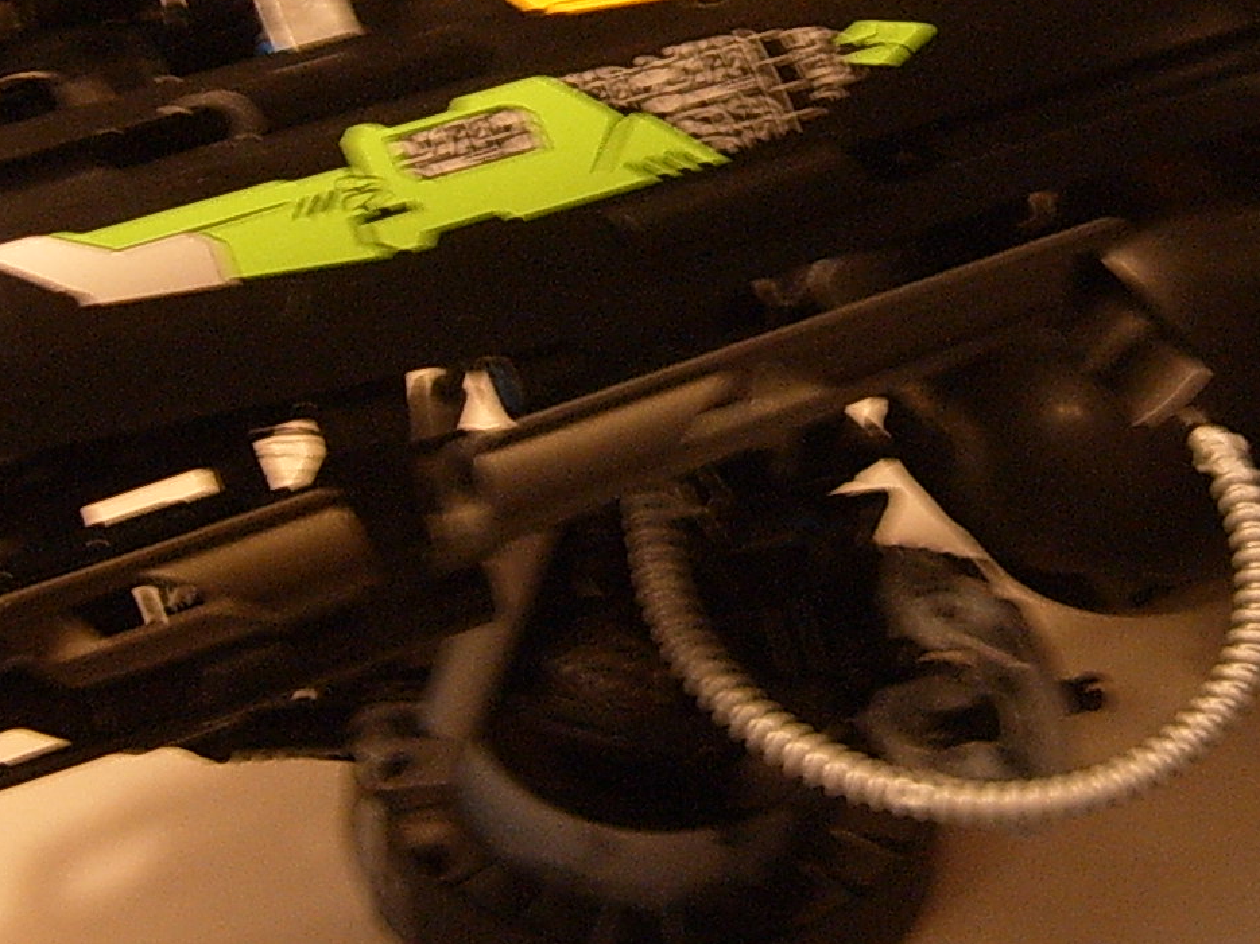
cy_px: 179
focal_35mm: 97
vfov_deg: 15.1
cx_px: 728
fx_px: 3530
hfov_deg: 20.2
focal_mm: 5.8
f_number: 2.8
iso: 100
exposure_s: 1/15
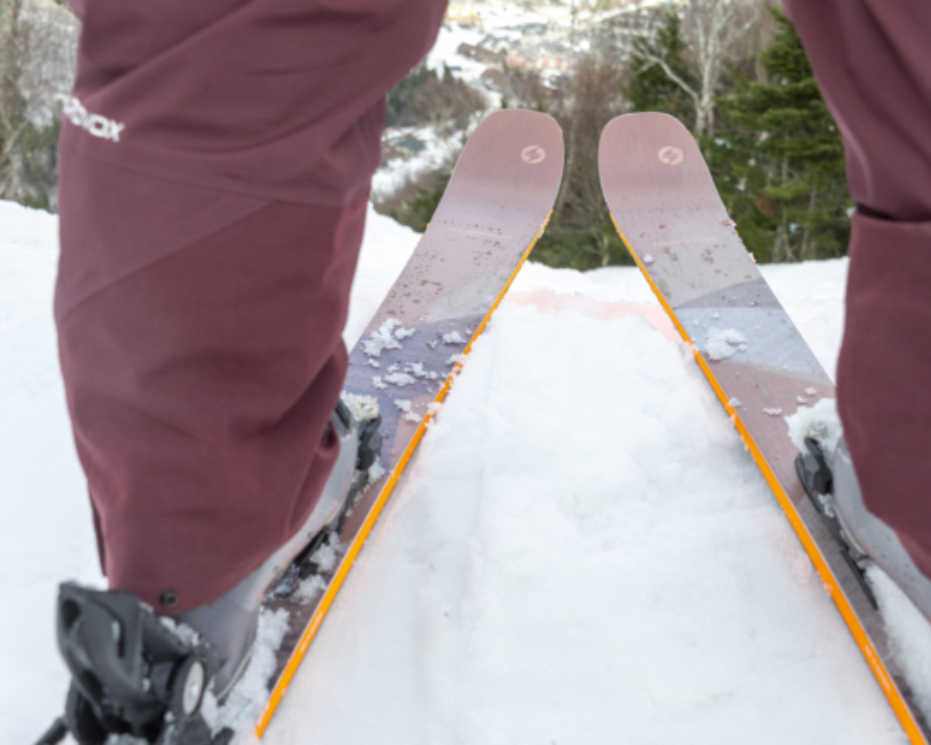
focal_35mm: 51
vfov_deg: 29.7
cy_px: 358
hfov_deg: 36.5
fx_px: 1406
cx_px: 551
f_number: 6.3
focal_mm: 42
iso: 800
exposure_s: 1/1000
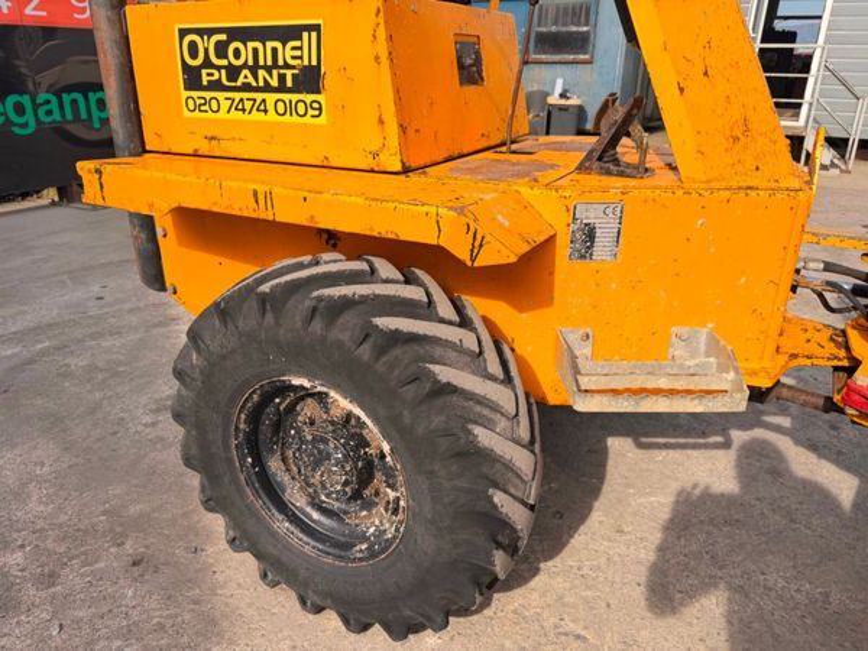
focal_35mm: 24
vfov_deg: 56.8
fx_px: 602
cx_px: 434
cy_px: 326
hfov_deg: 71.6
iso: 80
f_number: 1.78
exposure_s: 1/2445
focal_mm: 6.76
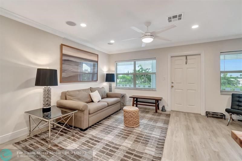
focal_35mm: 15
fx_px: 101
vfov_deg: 77.2
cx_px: 121
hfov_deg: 100.4
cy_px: 80
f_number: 8
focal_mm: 10
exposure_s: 1/13
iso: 1000
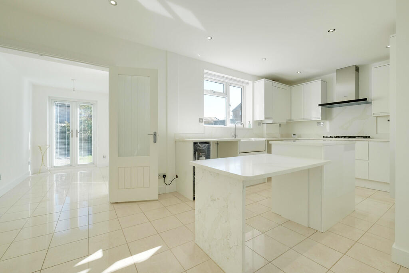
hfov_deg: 100.4
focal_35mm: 15
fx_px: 170
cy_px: 136
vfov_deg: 77.3
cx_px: 204
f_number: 9
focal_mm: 10
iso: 400
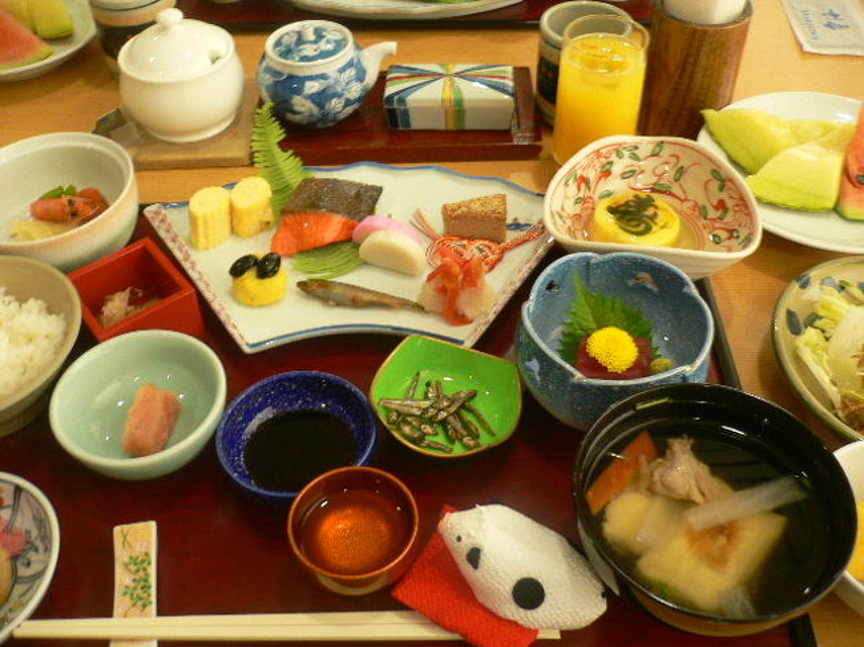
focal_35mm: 35
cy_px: 324
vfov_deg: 40.7
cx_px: 432
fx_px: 873
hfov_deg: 52.6
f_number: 2.8
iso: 150
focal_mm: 5.8
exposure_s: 1/15
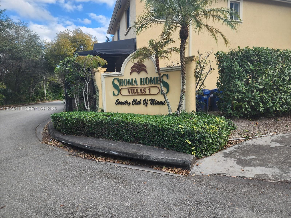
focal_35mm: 23
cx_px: 146
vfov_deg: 58.9
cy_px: 109
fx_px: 193
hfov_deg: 73.9
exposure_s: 1/139
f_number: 1.8
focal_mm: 6.4
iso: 12
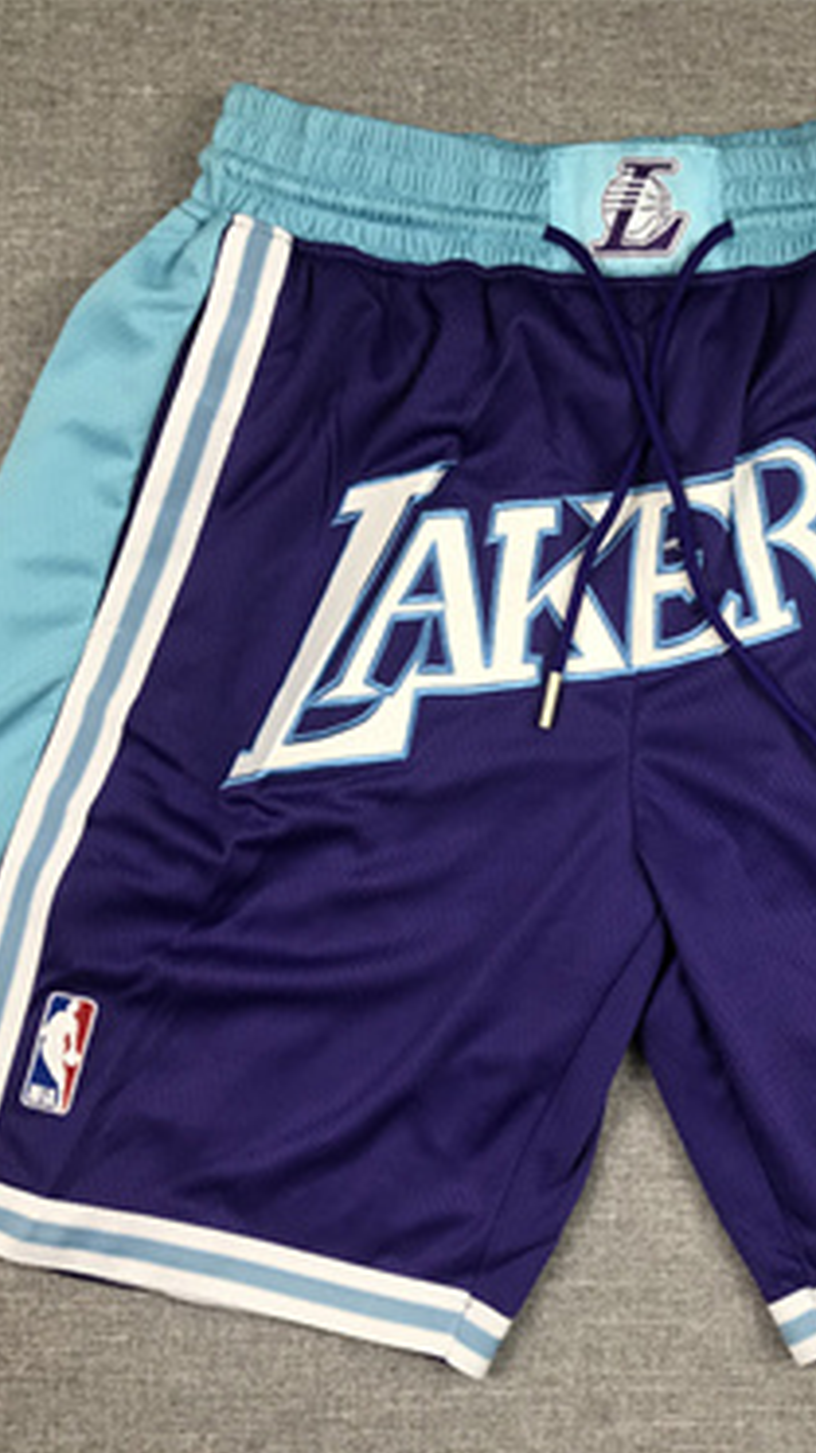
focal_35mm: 41
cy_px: 728
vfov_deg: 49.4
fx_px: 1579
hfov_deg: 28.5
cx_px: 629
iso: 32
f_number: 1.8
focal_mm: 3.99
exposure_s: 1/50
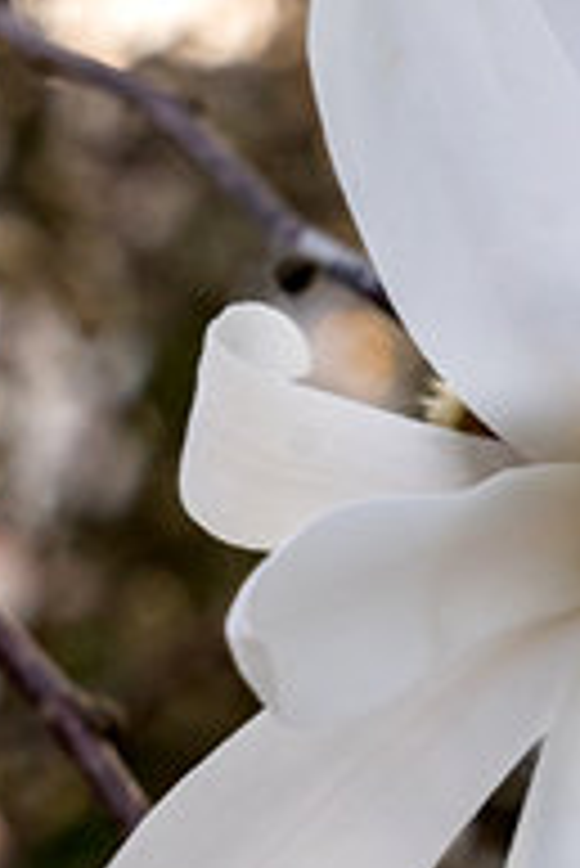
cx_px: 785
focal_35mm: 151
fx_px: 3640
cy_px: 1012
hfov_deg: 8.9
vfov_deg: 13.3
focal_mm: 47.6
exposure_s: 1/200
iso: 1000
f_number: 10
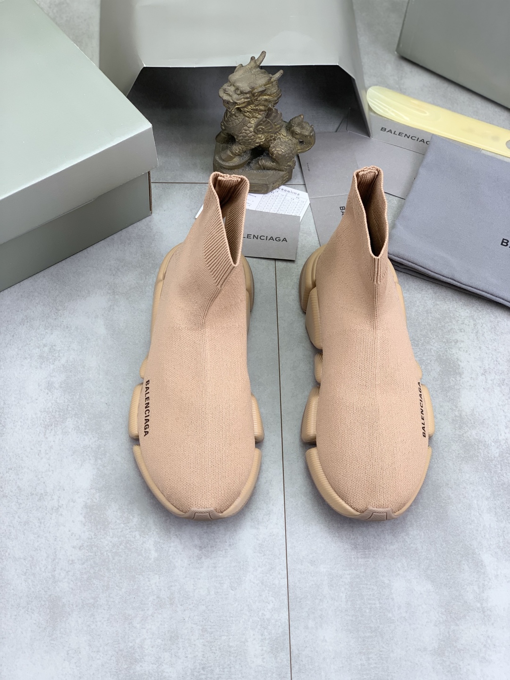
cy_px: 340
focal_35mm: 52
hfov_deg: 28.0
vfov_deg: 36.8
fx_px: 1021
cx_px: 255
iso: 20
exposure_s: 1/100
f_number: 2.4
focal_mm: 6
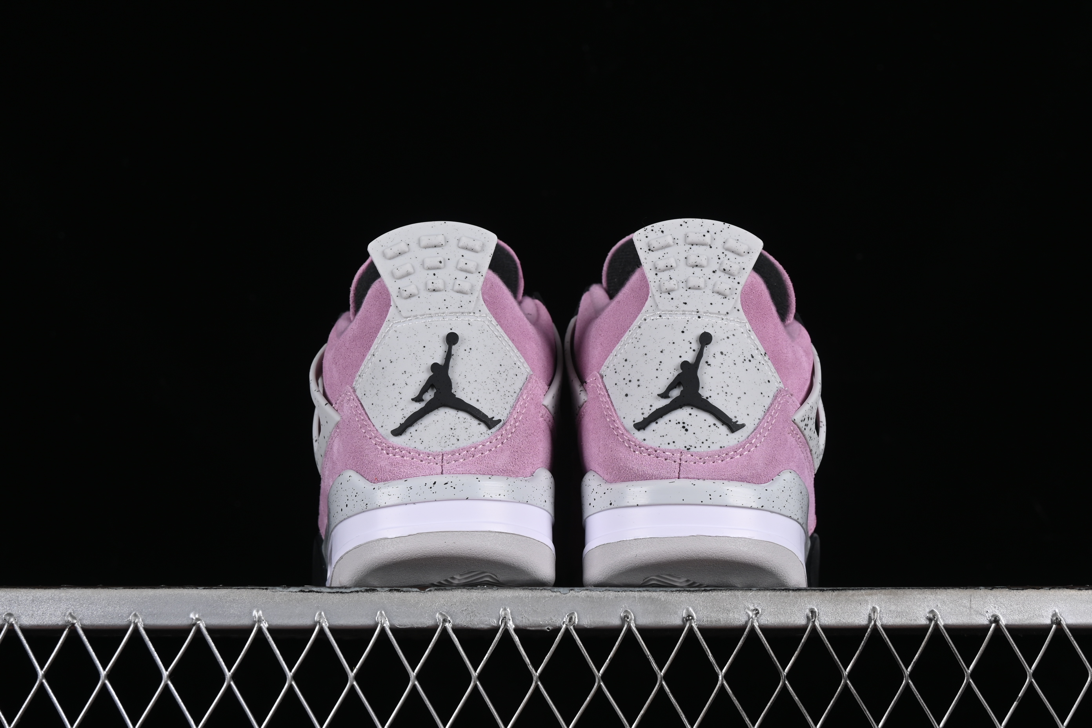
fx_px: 2275
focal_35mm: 75
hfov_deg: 27.0
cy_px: 364
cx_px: 546
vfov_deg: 18.2
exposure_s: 1/80
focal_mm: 50
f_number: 8
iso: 160
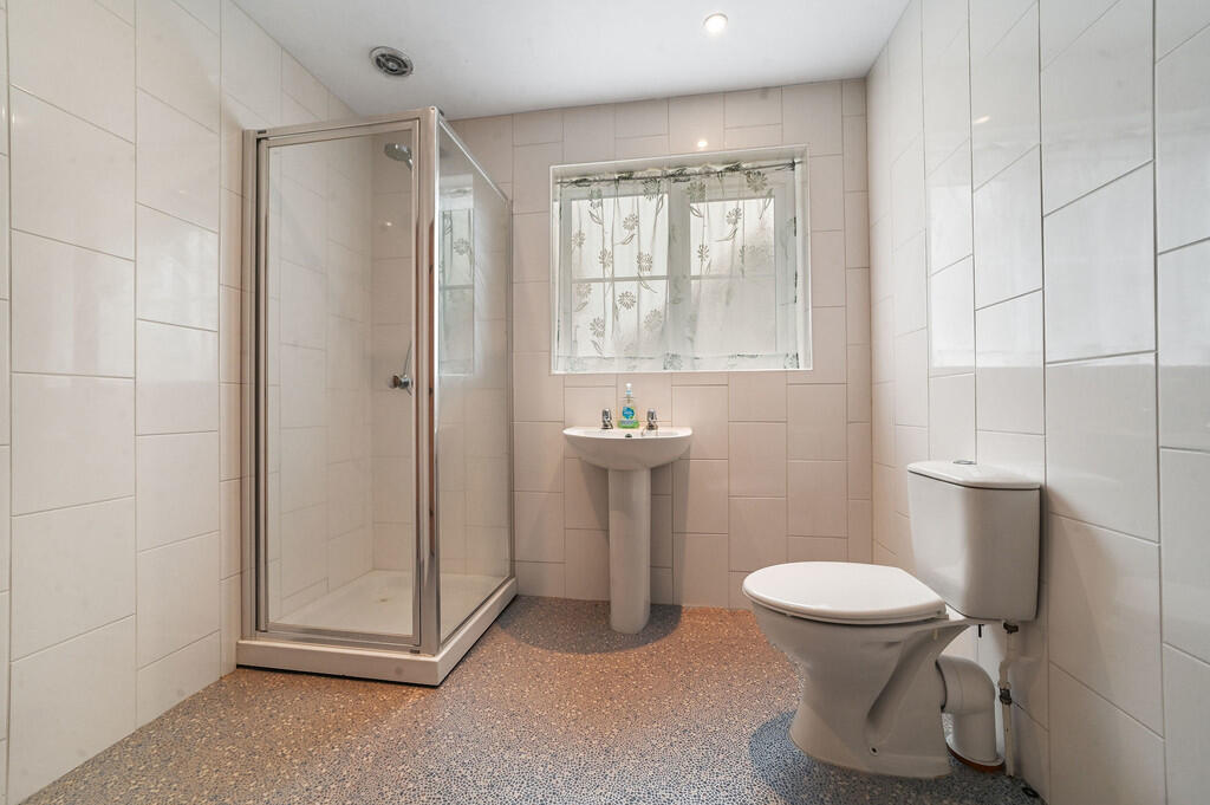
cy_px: 402
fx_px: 470
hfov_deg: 104.3
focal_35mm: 14
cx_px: 605
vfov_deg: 81.1
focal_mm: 14
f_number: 11
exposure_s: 1.6
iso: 400
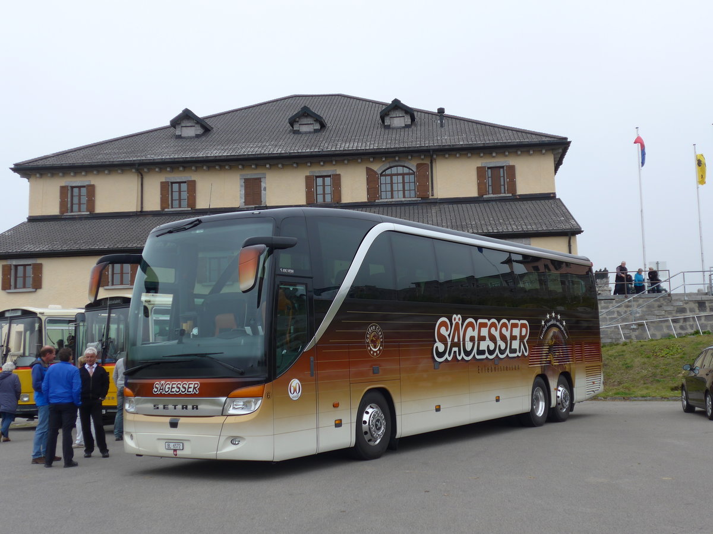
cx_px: 356
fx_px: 906
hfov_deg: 42.9
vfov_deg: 32.9
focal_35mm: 44
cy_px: 267
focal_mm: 9
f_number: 2.8
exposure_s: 1/400
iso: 80
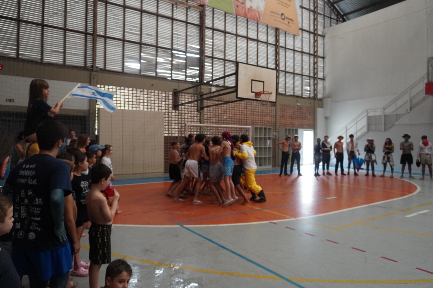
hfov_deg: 71.5
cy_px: 139
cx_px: 212
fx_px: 301
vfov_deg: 51.3
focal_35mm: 25
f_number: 3.5
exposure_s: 1/160
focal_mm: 16
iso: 2500
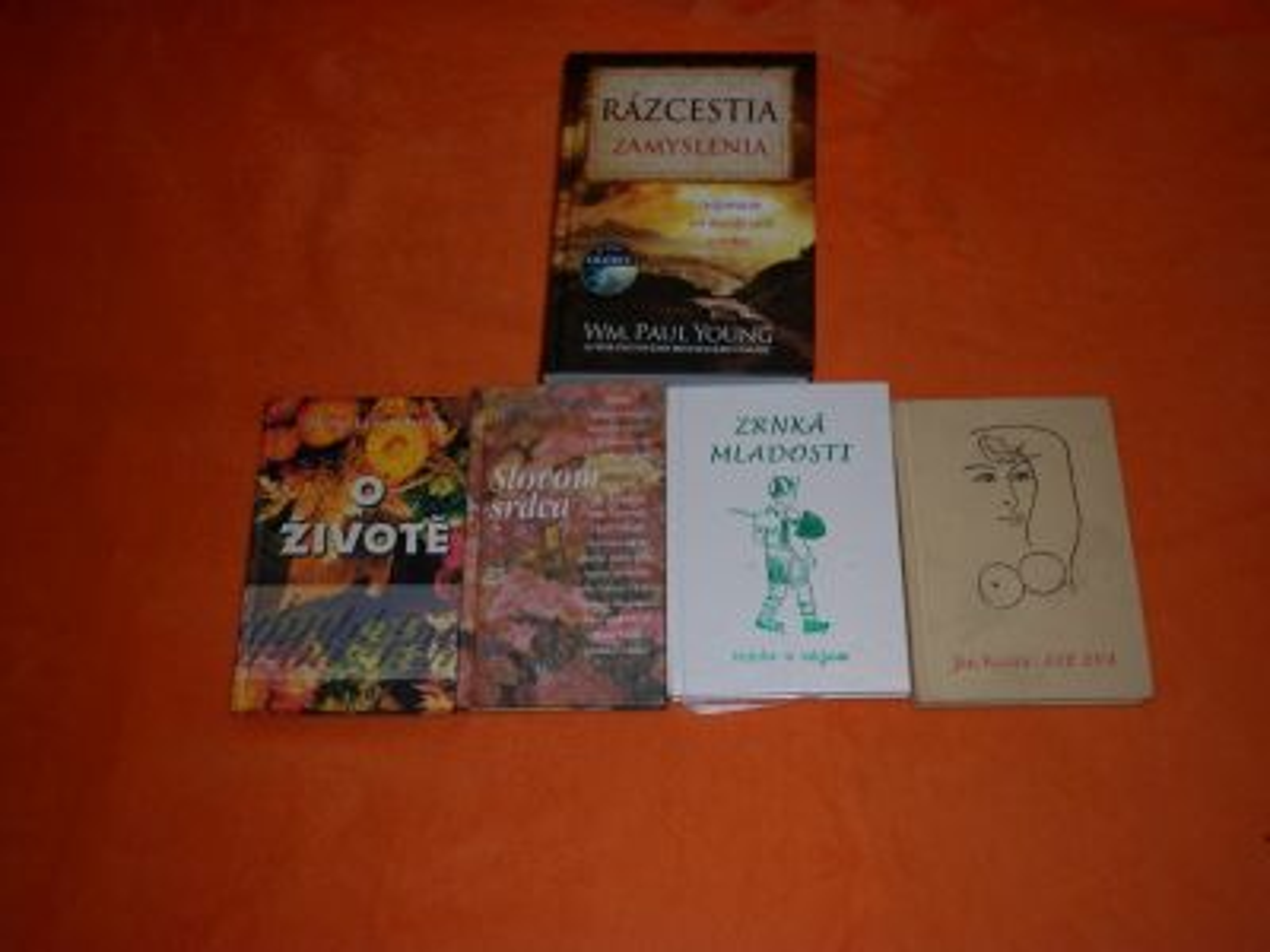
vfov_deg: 39.7
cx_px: 635
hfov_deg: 51.4
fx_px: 1321
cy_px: 476
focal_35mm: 36
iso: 100
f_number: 3.1
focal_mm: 6.5
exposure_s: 1/40
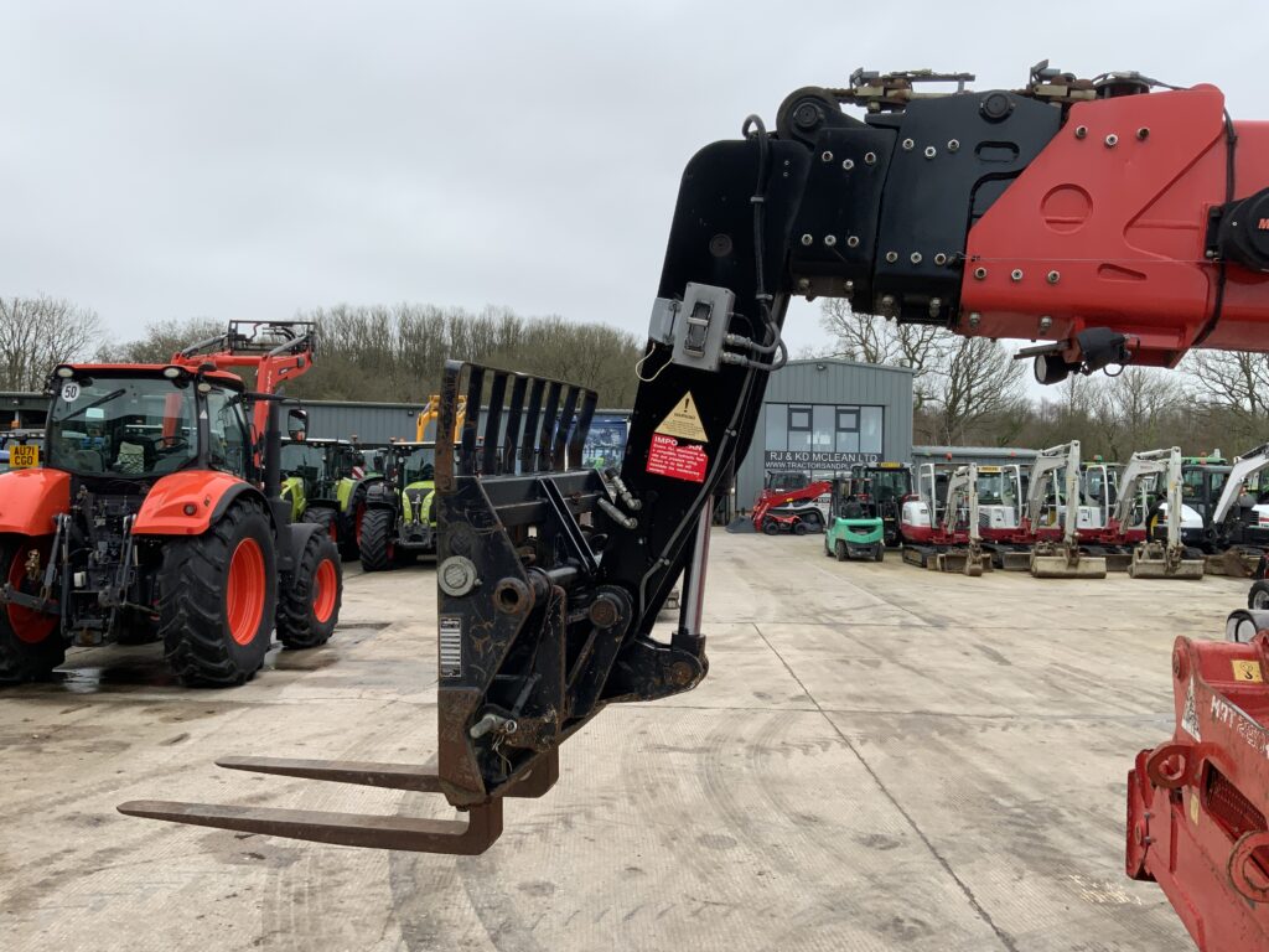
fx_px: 1063
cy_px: 476
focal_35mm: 29
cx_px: 634
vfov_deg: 48.2
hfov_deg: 61.7
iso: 16
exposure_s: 1/335
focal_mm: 3
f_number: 1.8
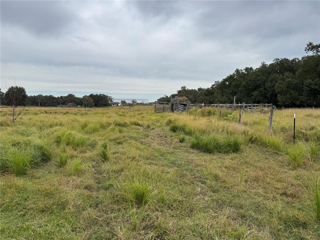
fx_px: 222
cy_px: 120
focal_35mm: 24
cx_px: 160
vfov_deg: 56.8
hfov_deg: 71.6
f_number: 1.78
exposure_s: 1/3413
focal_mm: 6.76
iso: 80
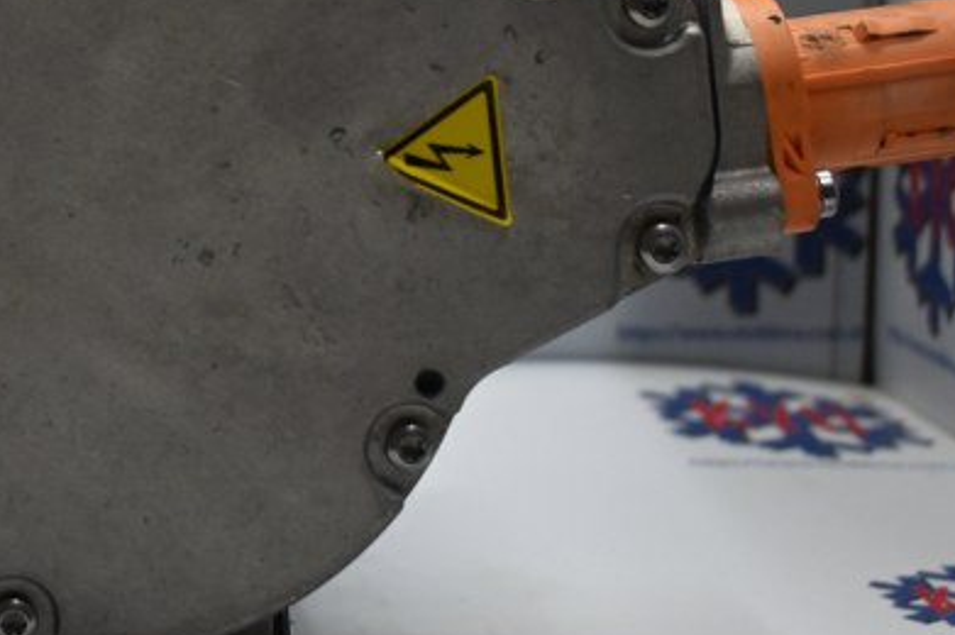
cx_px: 88
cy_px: 148
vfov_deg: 15.3
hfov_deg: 22.3
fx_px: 2360
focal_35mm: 89
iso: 900
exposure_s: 1/125
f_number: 4.8
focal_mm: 29
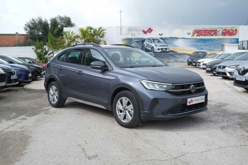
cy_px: 82
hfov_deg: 50.7
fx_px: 262
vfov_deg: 35.1
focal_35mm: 38
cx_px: 124
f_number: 9
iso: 160
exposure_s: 1/160
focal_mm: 25.6
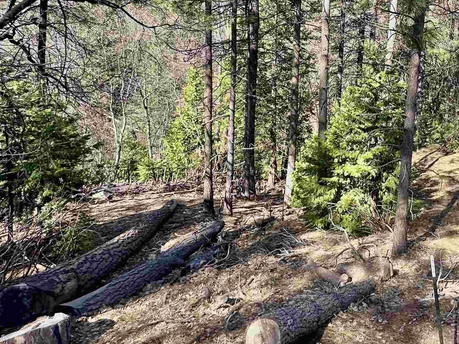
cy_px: 73
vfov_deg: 47.3
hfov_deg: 58.6
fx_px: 371
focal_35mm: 28
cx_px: 367
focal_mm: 2.22
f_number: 2.2
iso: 40
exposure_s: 1/396
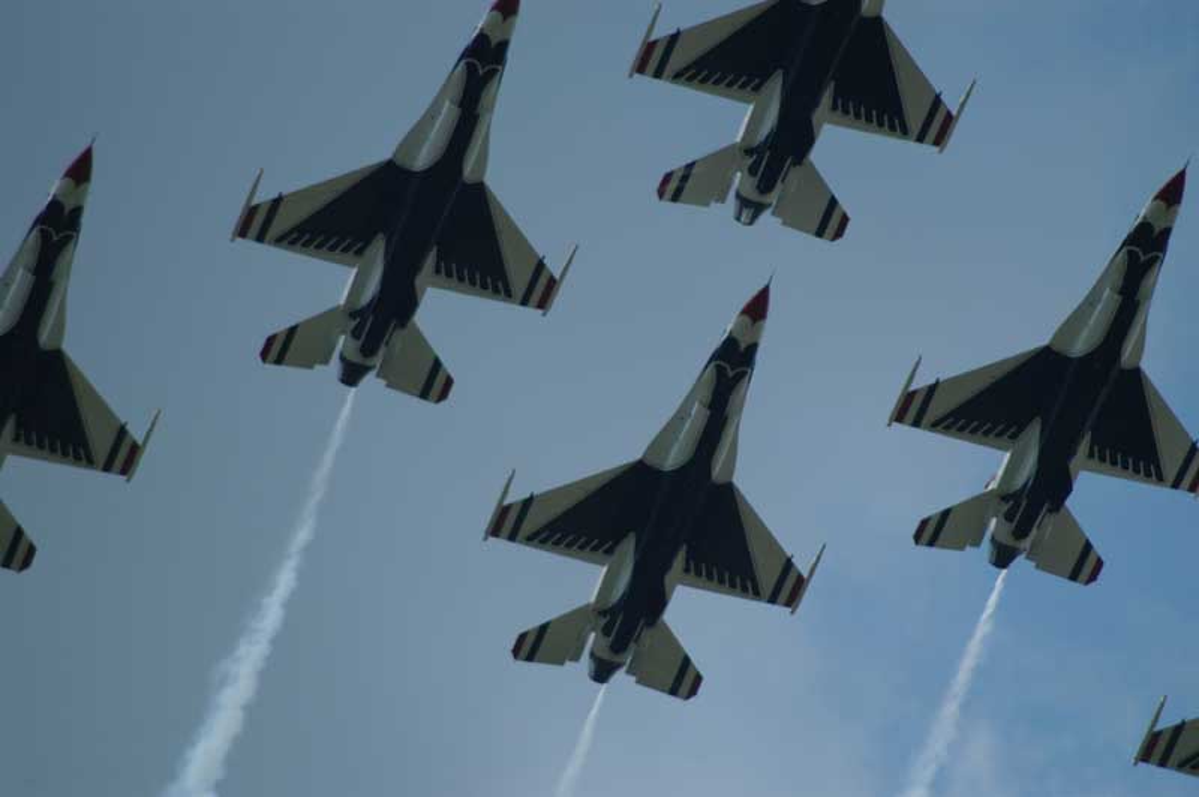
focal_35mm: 450
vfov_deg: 3.0
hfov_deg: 4.6
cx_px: 600
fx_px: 14975
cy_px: 398
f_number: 5.6
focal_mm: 300
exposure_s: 1/1500
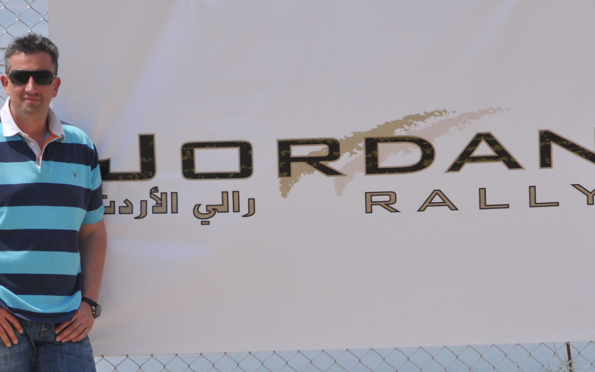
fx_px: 5725
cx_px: 349
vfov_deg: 3.7
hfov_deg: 5.9
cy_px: 288
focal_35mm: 353
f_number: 11
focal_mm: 120
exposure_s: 1/500
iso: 200
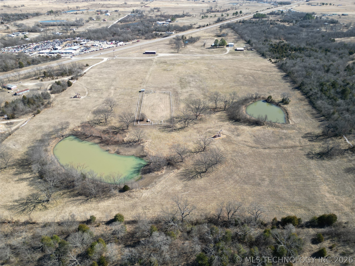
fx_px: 246
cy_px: 133
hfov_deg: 71.6
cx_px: 178
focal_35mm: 24
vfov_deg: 56.8
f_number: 1.7
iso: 100
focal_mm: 6.72
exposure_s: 1/1250
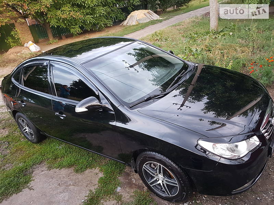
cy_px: 102
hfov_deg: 67.3
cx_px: 137
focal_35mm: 26
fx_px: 206
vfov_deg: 53.1
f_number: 1.7
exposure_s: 1/24
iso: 160
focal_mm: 4.2
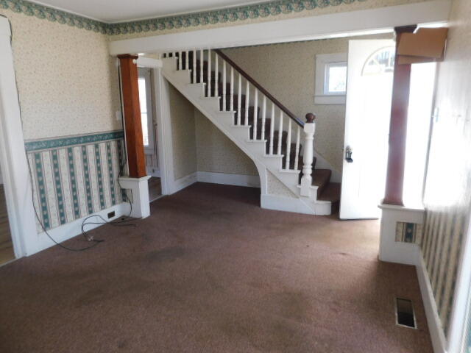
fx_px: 313
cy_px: 176
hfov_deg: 73.9
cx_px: 236
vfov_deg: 58.9
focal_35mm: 23
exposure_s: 1/60
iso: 125
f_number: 3
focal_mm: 4
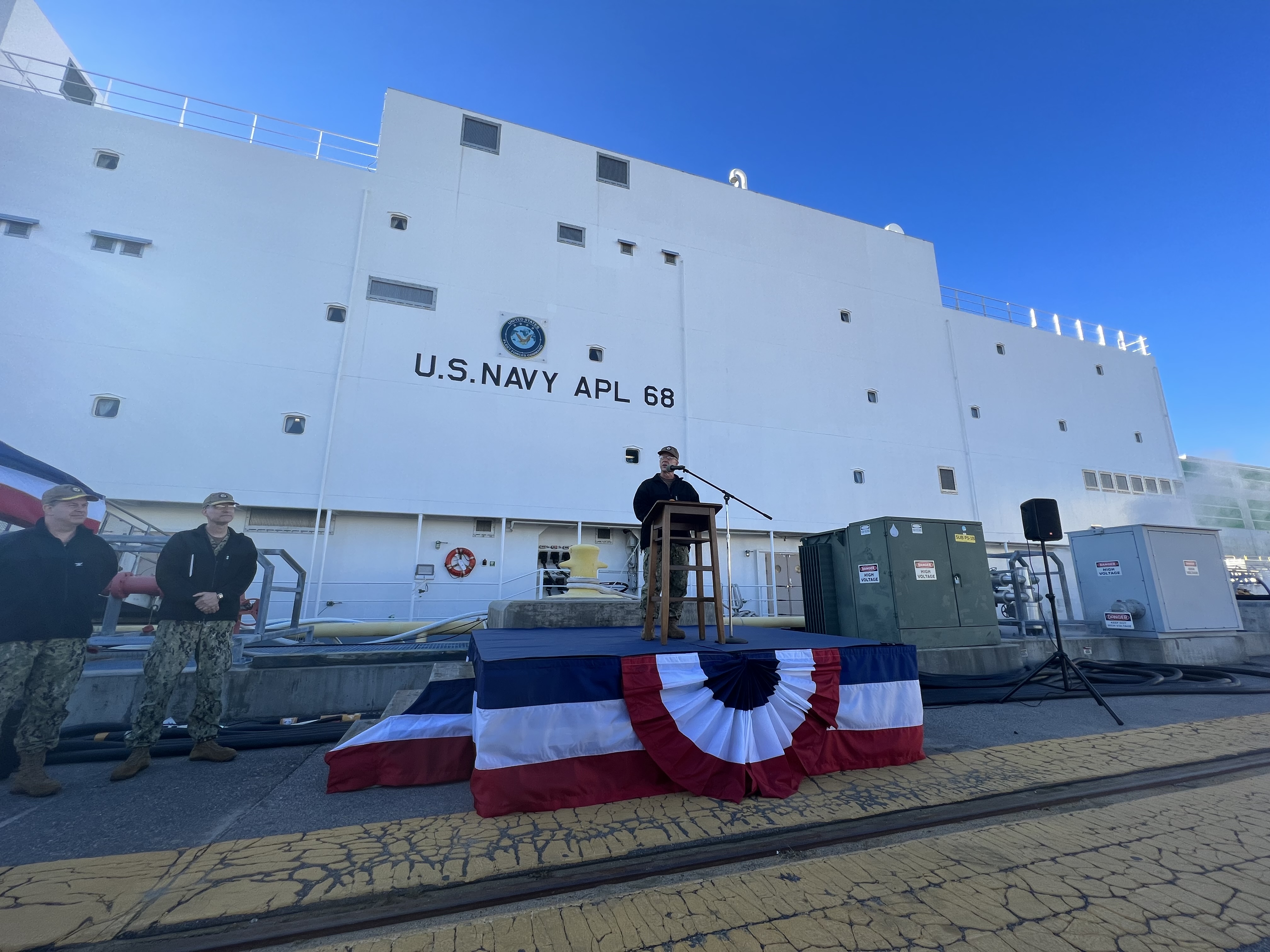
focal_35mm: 13
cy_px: 476
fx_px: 477
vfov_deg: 89.9
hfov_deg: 106.2
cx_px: 635
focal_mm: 1.57
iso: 32
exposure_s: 1/791
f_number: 1.8
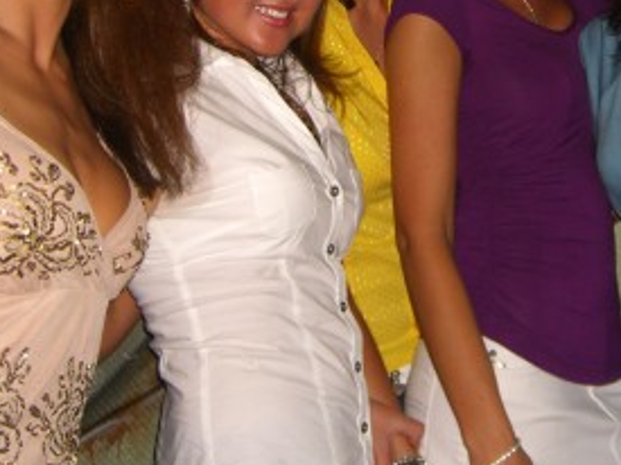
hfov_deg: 23.3
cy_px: 29
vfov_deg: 17.5
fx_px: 1488
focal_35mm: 83
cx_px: 467
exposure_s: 1/60
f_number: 2.8
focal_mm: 7.9
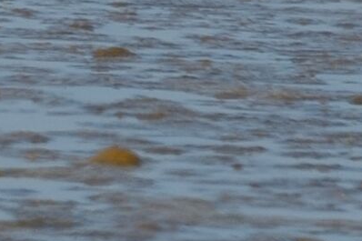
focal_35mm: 2413
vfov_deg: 0.6
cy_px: -440
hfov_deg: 0.9
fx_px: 24253
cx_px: -688
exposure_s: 1/800
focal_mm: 400
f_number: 9
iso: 400
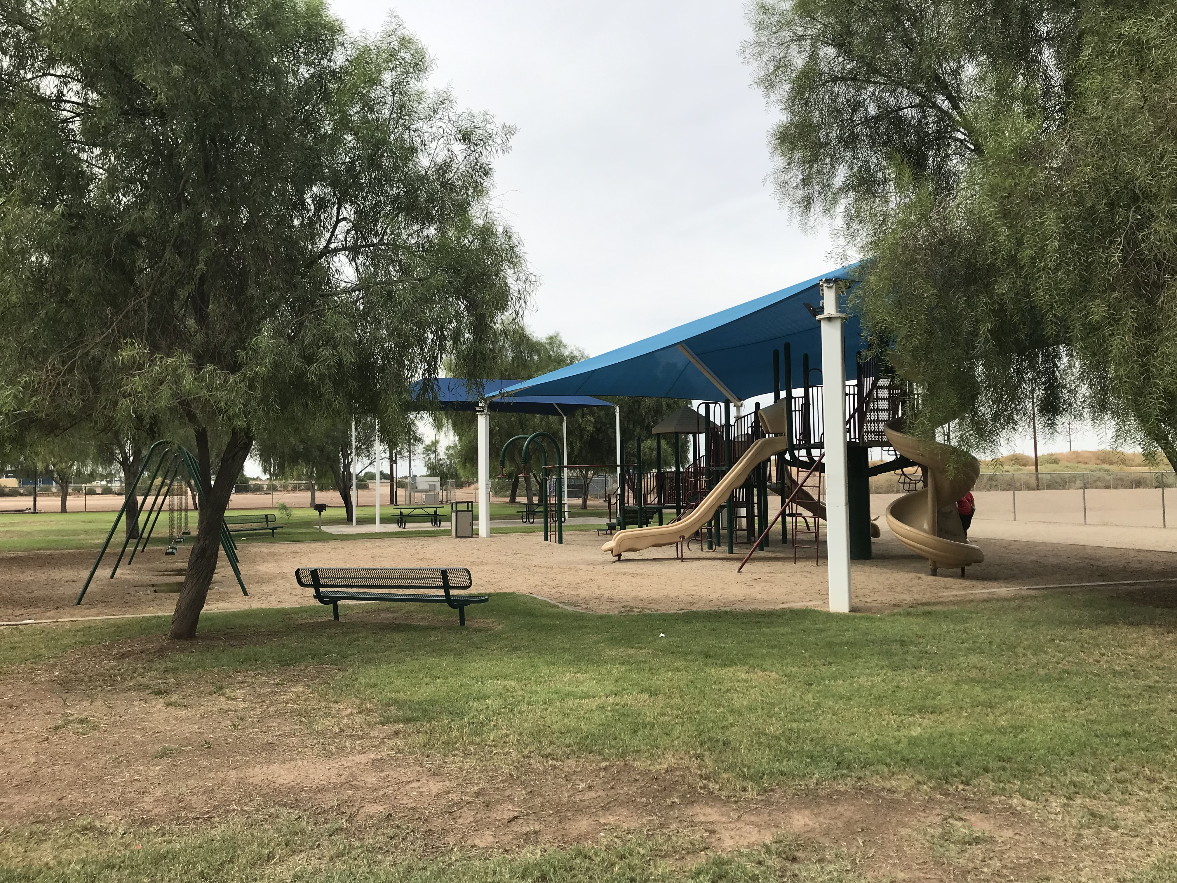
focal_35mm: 28
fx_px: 952
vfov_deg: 49.7
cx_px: 588
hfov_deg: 63.4
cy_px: 442
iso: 20
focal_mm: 3.99
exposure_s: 1/2591
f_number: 1.8
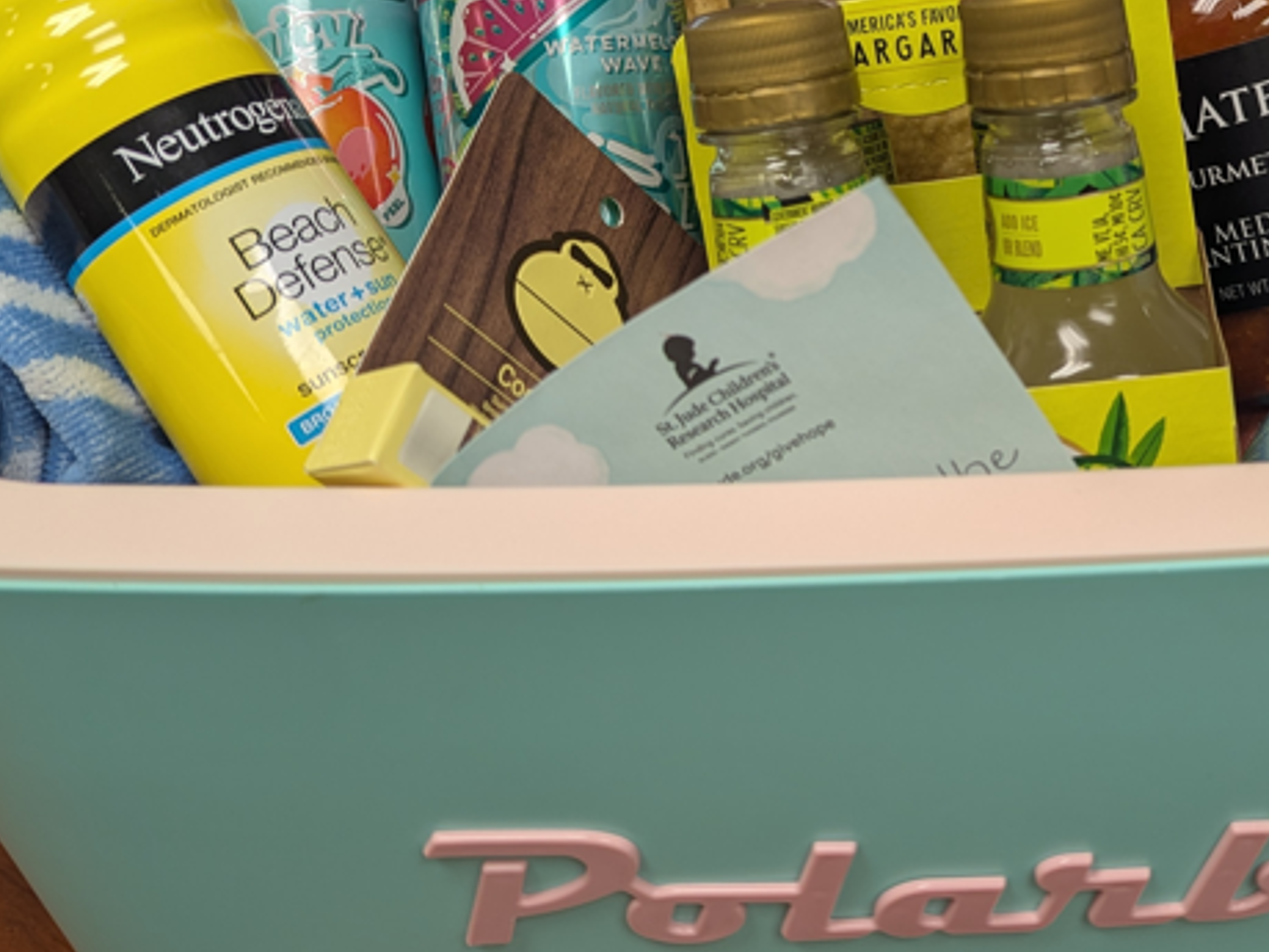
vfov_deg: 30.2
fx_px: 1723
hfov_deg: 38.9
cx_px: 1018
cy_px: 207
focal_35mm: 47
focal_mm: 6.81
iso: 54
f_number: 1.85
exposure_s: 1/60
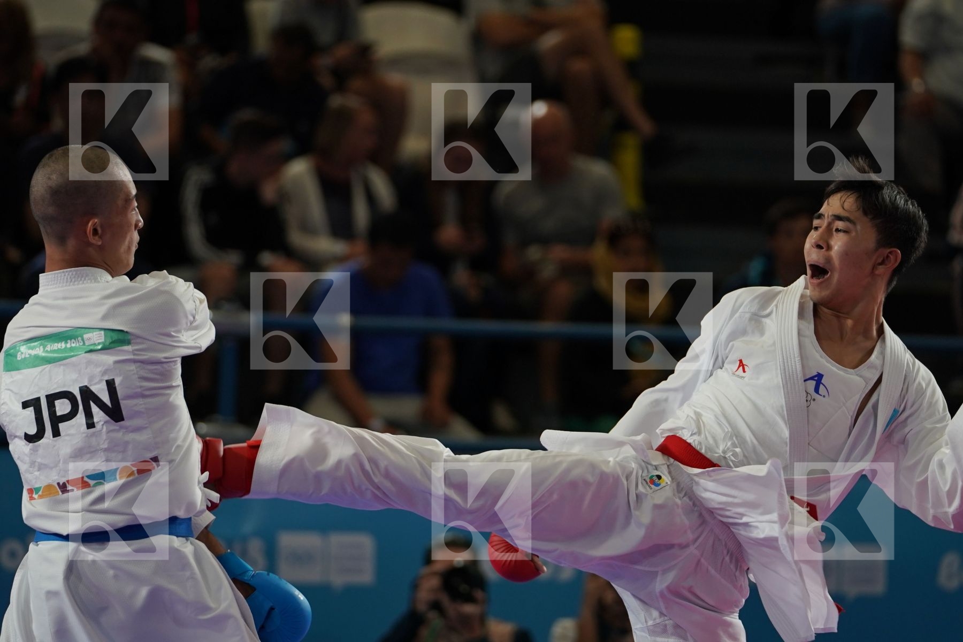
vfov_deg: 5.5
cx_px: 482
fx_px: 6740
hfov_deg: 8.2
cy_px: 321
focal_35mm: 252
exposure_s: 1/1000
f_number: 2.8
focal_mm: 168
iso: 640
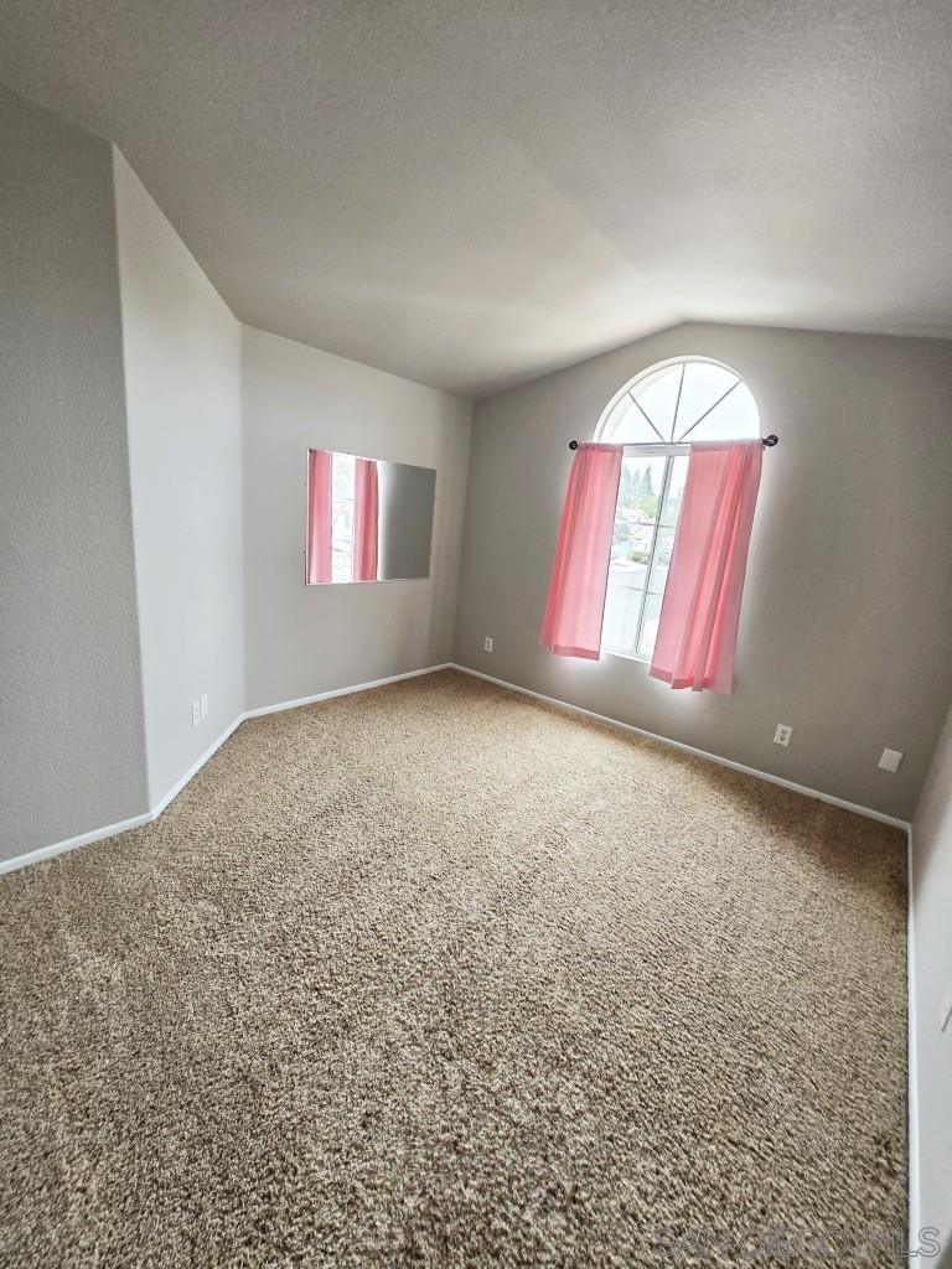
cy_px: 634
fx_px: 477
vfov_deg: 106.2
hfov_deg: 89.9
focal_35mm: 13
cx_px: 476
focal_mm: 1.7
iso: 64
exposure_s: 1/60
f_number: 2.2
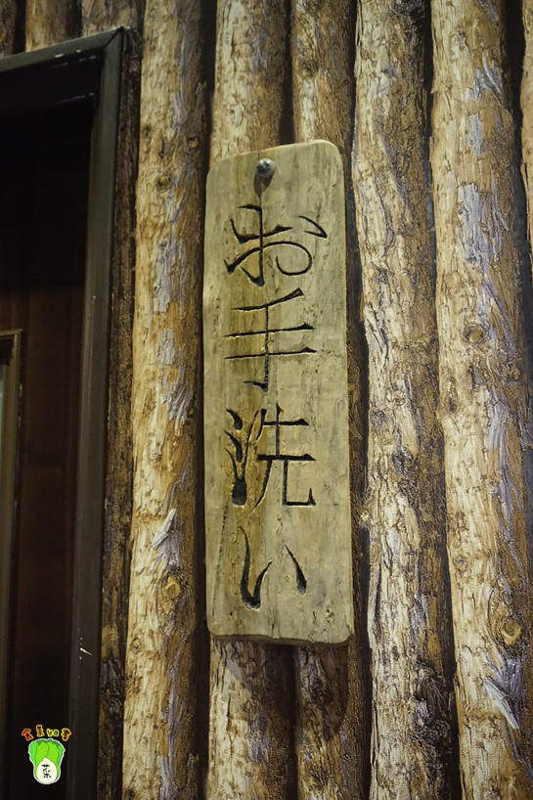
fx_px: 833
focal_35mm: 38
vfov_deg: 51.3
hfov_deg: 35.5
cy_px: 400
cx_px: 266
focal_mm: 25
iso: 3200
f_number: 4.5
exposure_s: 1/20
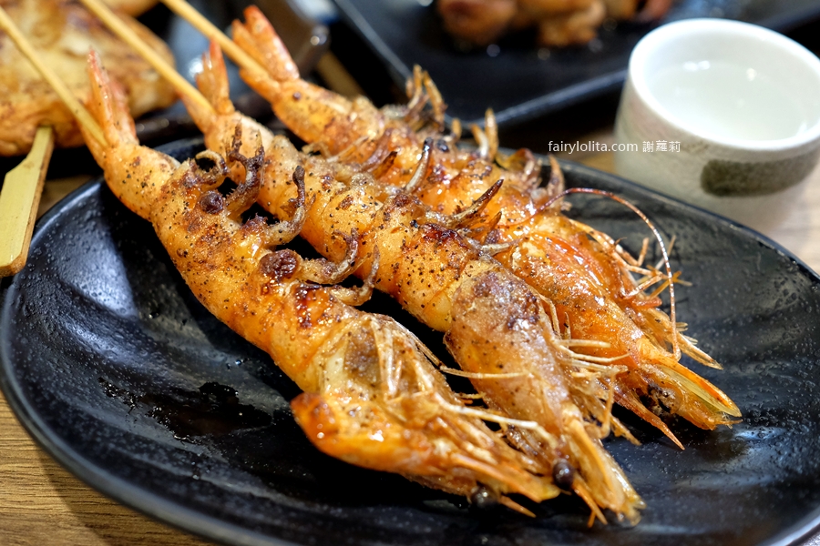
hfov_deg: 54.4
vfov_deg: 37.9
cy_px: 273
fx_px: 797
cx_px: 410
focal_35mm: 35
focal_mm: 23
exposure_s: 1/90
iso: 2000
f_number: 2.8
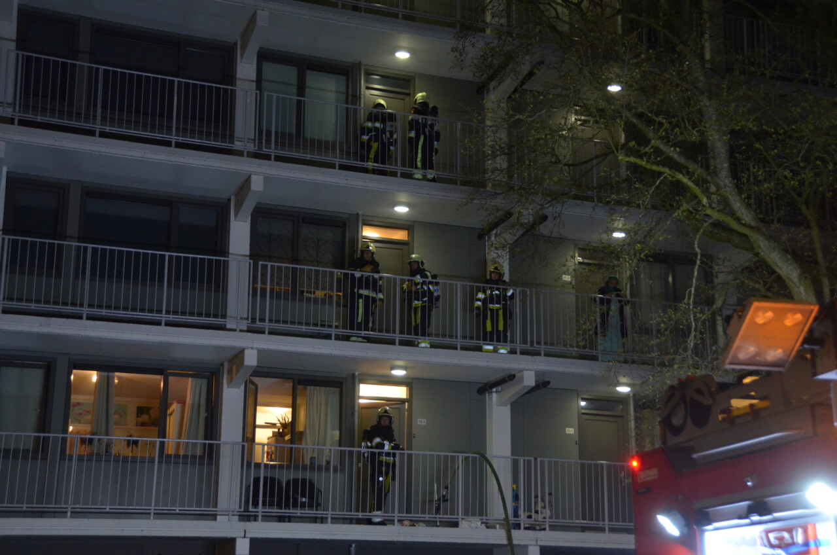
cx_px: 418
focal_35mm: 52
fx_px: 1218
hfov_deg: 37.9
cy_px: 278
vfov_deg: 25.6
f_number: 4.2
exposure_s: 1/30
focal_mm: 35
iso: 1400
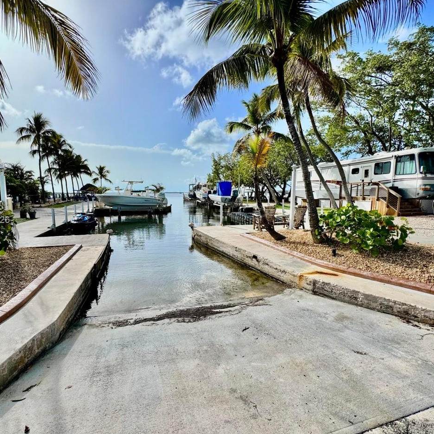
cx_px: 185
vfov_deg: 84.0
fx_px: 241
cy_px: 221
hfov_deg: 83.4
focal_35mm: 17
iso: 50
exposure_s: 1/3546
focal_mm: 2.22
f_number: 2.2
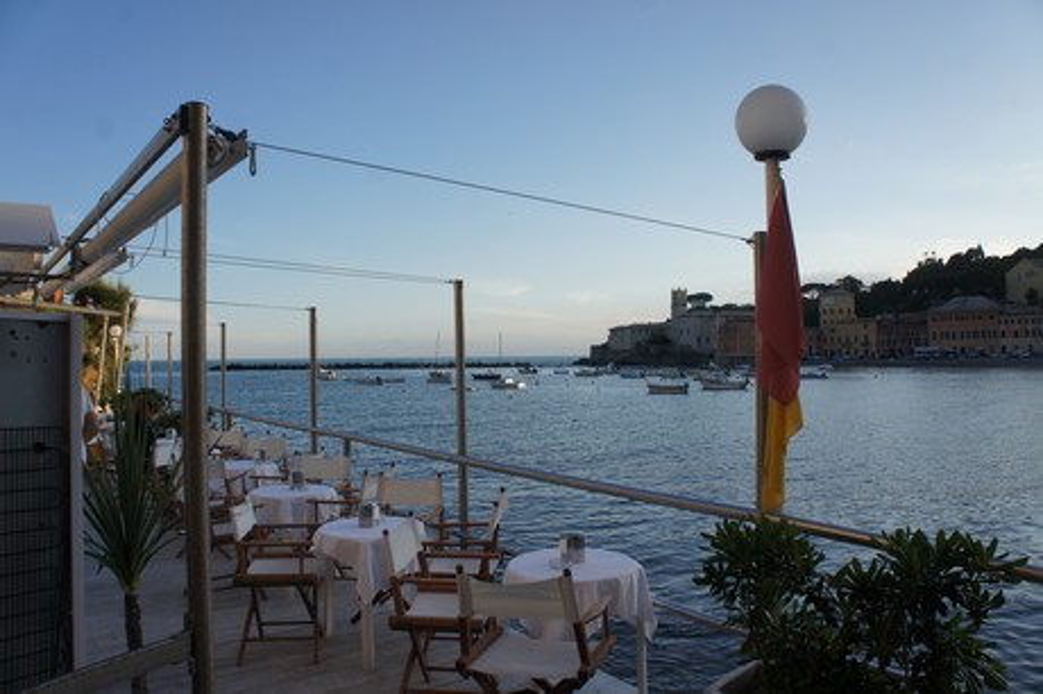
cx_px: 522
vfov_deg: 47.9
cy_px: 347
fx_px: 782
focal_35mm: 27
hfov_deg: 67.4
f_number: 7.1
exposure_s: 1/250
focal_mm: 18
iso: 200
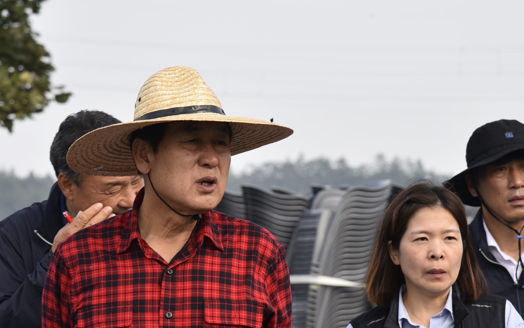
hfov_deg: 9.9
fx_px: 3013
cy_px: 217
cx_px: 196
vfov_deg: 6.2
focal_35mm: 211
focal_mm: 120
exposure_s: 1/100
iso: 100
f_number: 8
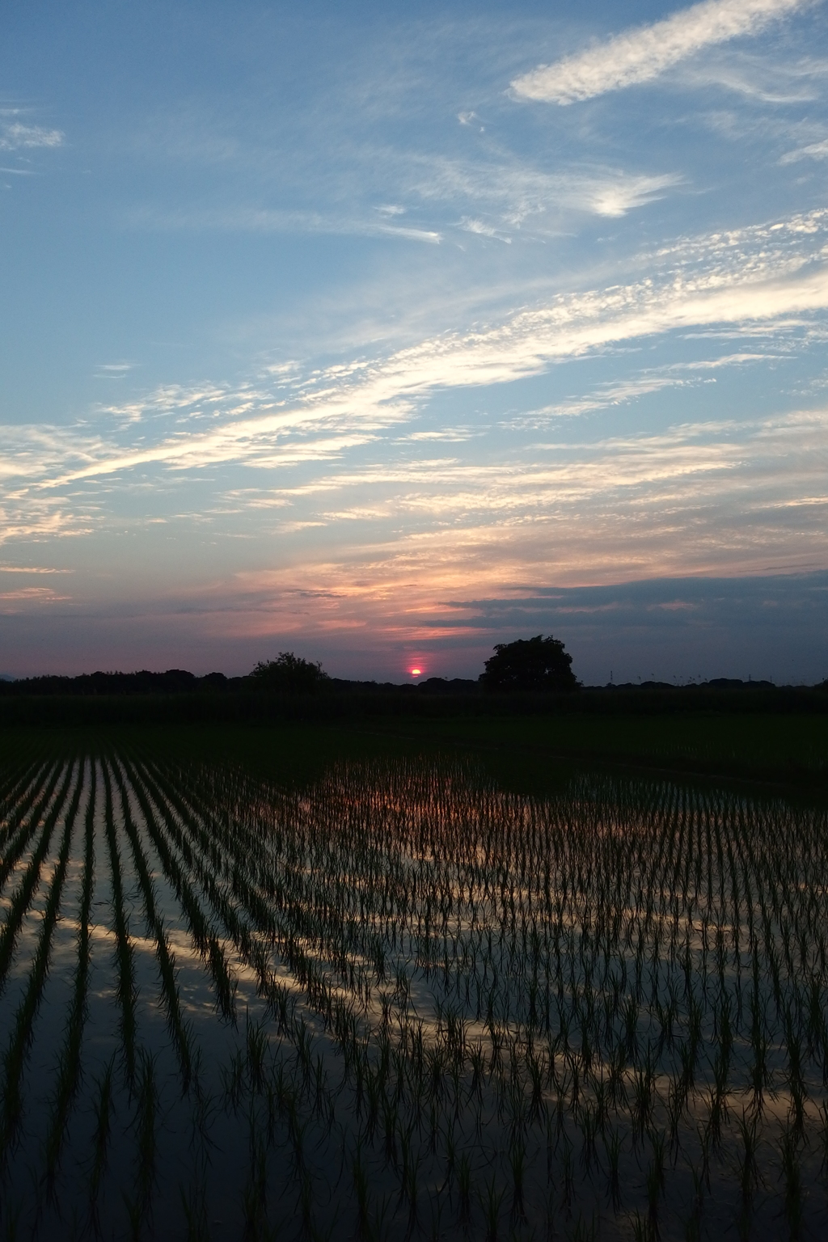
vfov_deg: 69.4
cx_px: 414
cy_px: 621
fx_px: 897
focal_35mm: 26
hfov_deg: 49.6
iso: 100
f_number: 2.5
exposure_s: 1/500
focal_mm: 4.7
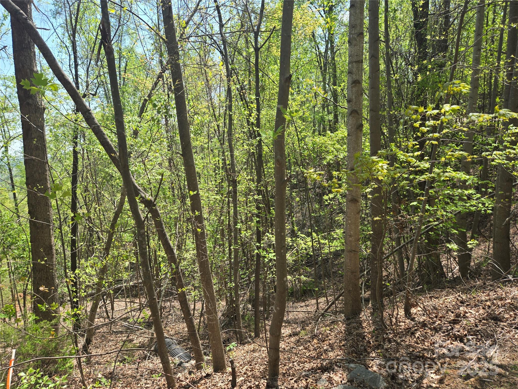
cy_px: 194
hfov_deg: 73.9
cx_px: 259
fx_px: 344
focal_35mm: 23
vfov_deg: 58.9
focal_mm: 5.4
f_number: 1.8
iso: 25
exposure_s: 1/634
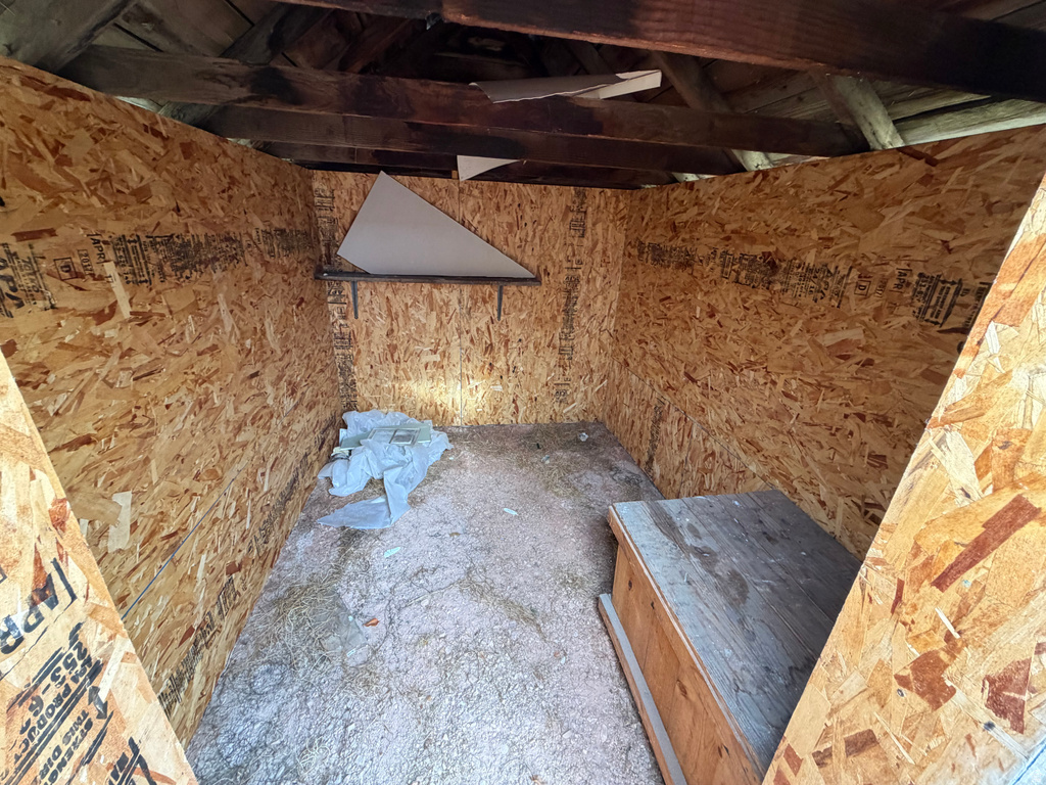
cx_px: 523
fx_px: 423
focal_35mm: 14
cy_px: 392
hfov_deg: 102.1
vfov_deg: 85.7
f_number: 2.2
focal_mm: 2.22
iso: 320
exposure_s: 1/67
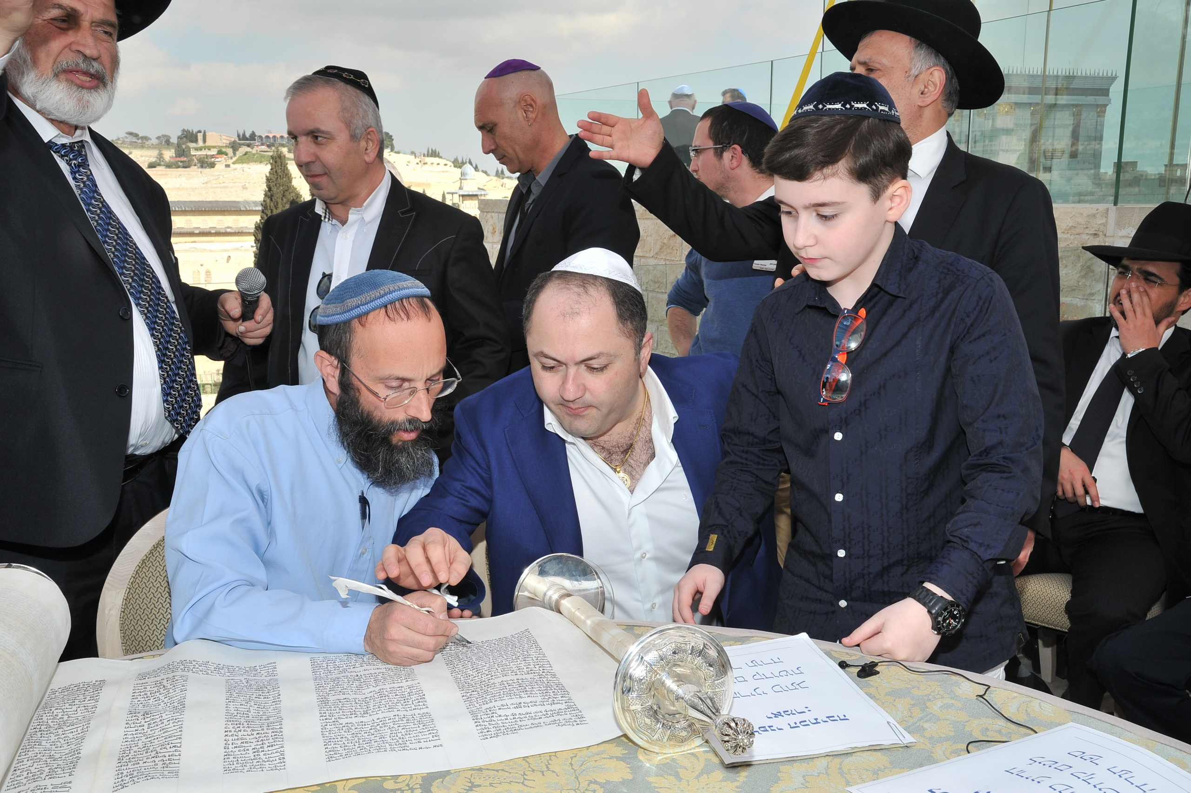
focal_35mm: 35
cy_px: 396
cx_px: 596
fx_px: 1157
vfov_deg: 37.8
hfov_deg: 54.4
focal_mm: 35
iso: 500
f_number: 14
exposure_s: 1/250
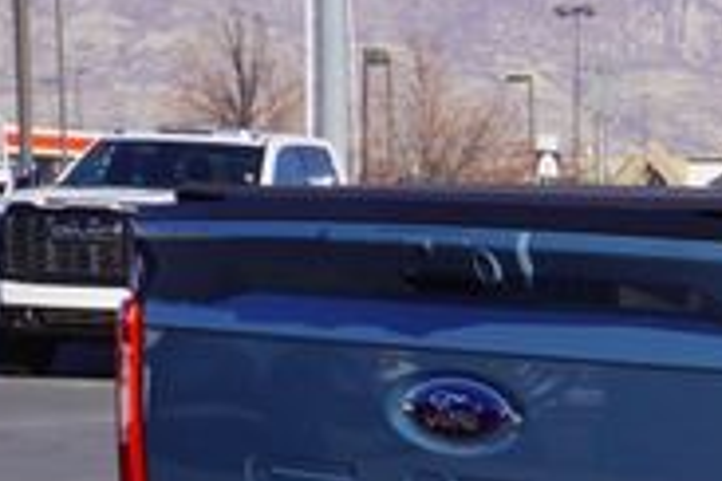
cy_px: 603
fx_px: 2948
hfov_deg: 12.9
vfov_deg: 9.2
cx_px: 1219
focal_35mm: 147
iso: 100
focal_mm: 28
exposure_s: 1/125
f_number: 11
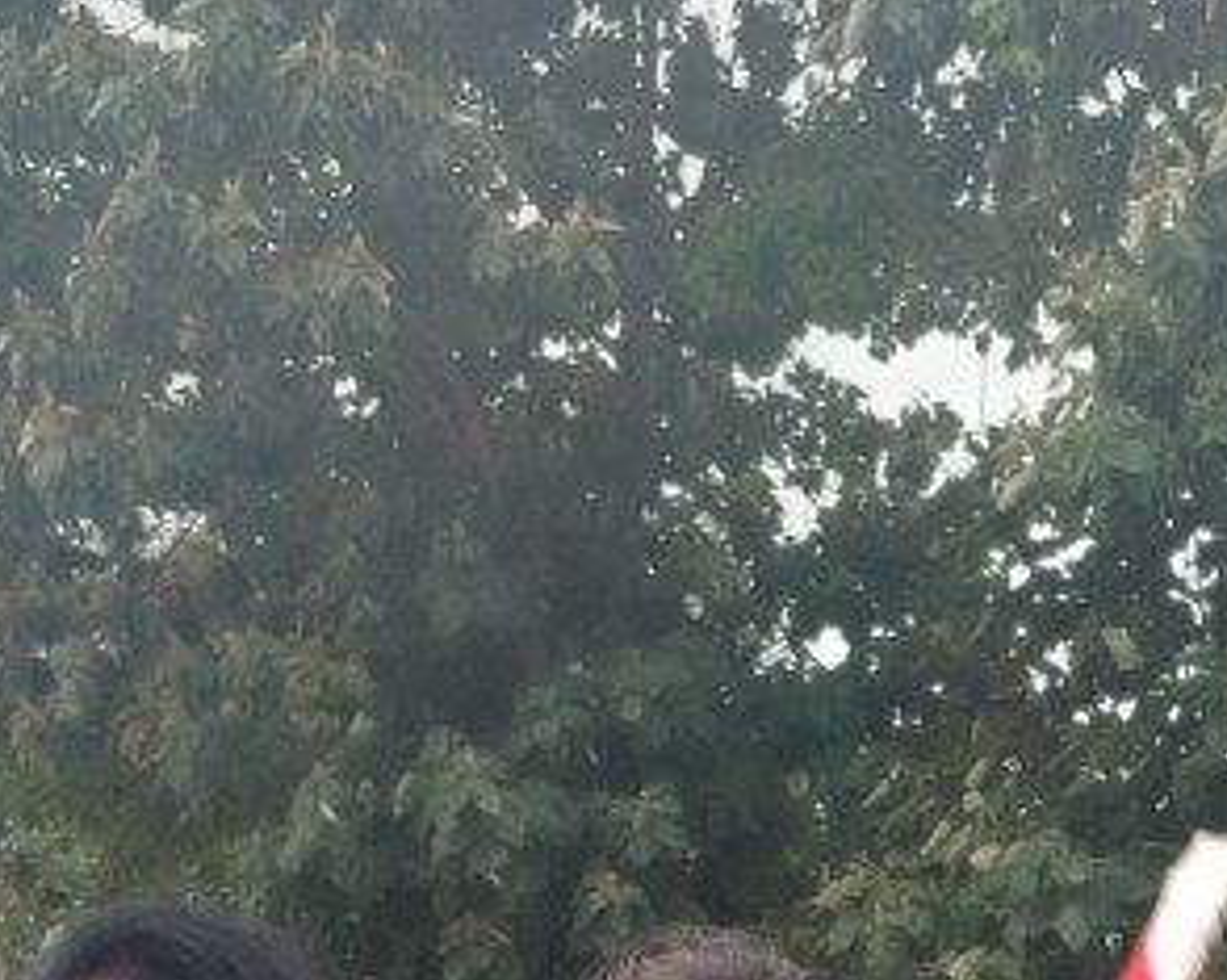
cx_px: 913
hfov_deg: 17.1
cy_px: 1554
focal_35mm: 112
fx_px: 4065
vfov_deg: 12.9
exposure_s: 1/337
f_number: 1.8
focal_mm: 4.22
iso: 100
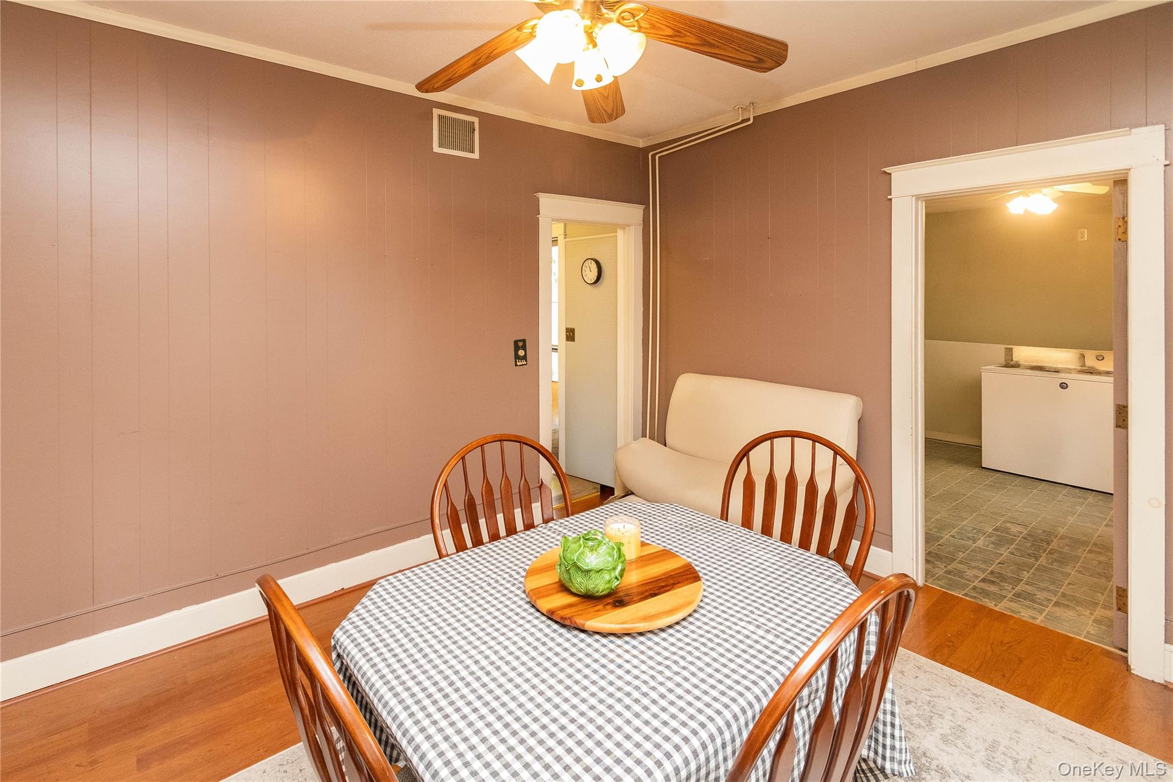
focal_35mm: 15
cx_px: 586
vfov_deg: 77.3
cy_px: 391
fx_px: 489
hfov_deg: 100.4
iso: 2200
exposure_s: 1/60
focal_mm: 10
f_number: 5.6
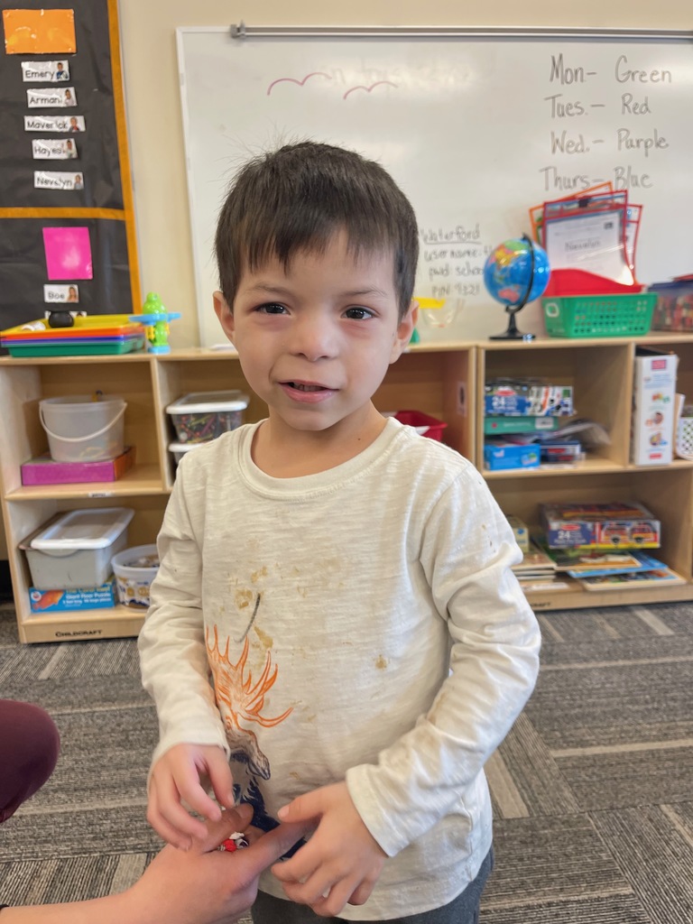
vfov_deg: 69.4
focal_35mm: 25
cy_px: 462
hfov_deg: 54.9
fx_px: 667
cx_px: 346
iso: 100
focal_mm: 5.1
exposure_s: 1/120
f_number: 1.6
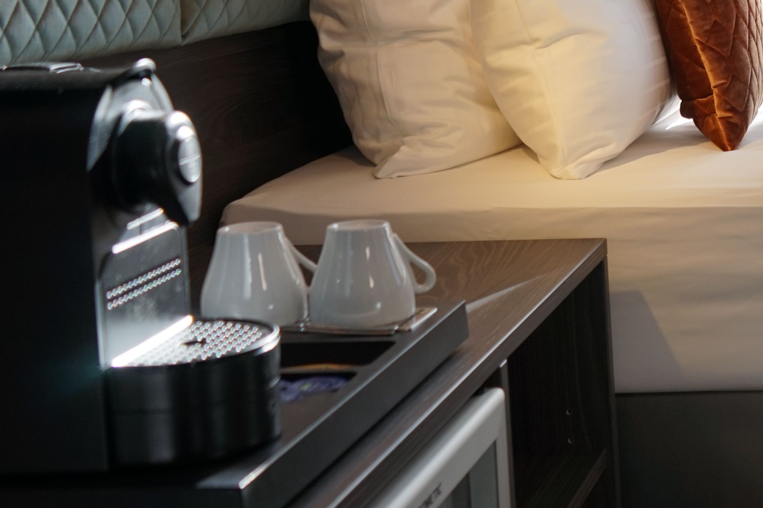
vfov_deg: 16.2
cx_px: 981
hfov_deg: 22.1
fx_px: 1759
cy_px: 48
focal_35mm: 83
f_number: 4.5
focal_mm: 31
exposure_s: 1/60
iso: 100
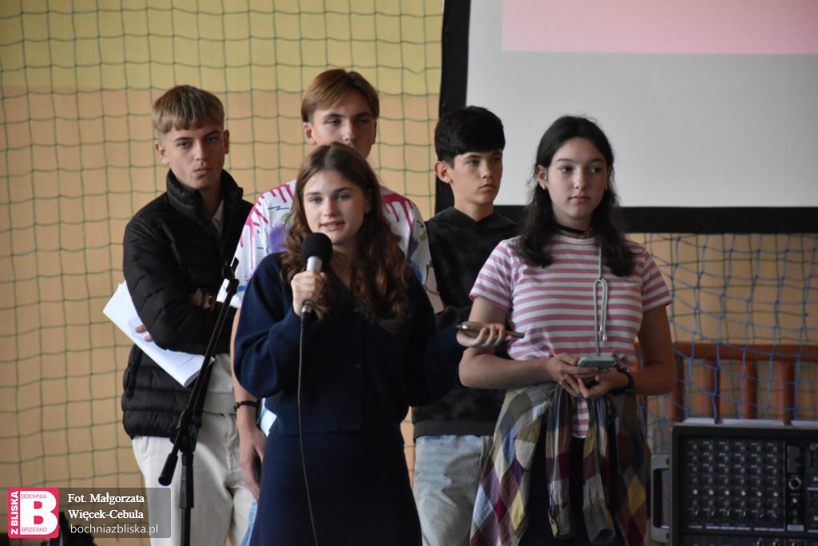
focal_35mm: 210
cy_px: 273
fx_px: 4772
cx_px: 409
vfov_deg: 6.5
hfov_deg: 9.8
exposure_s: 1/500
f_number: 5.6
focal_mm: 140
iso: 5000
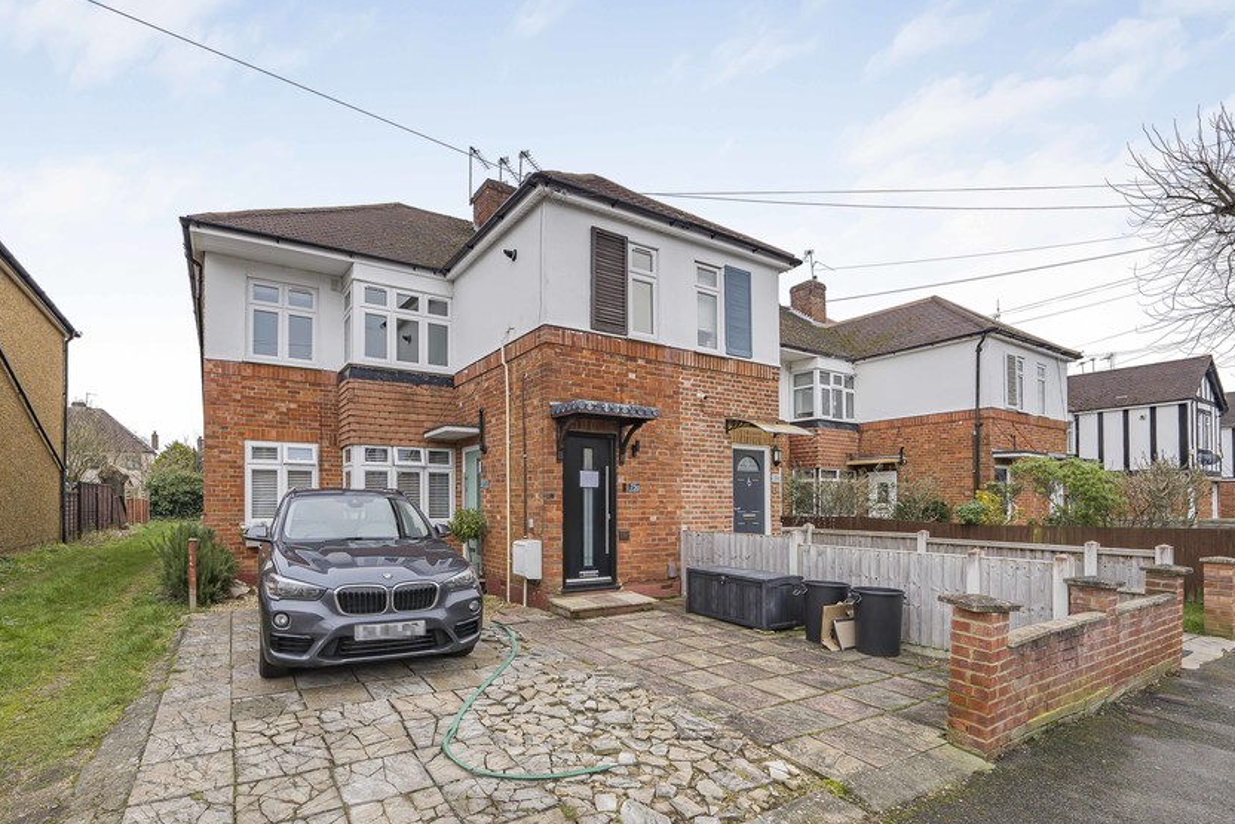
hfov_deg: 96.2
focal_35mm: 16
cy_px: 452
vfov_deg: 73.6
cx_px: 542
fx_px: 549
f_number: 9
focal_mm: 13
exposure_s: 1/100
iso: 320
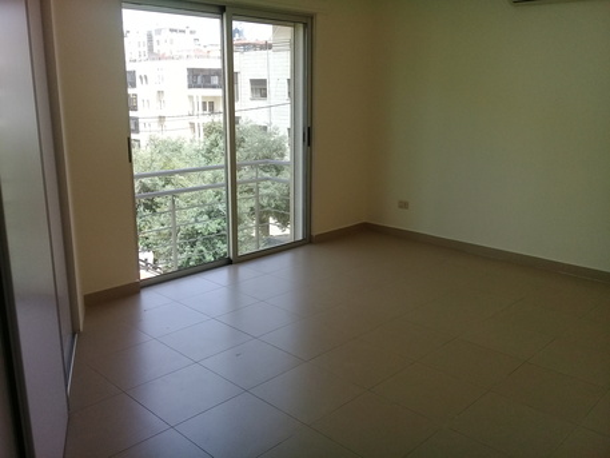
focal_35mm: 31
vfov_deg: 45.5
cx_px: 305
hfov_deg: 58.3
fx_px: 546
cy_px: 229
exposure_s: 1/290
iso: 50
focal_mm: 3.3
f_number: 2.2
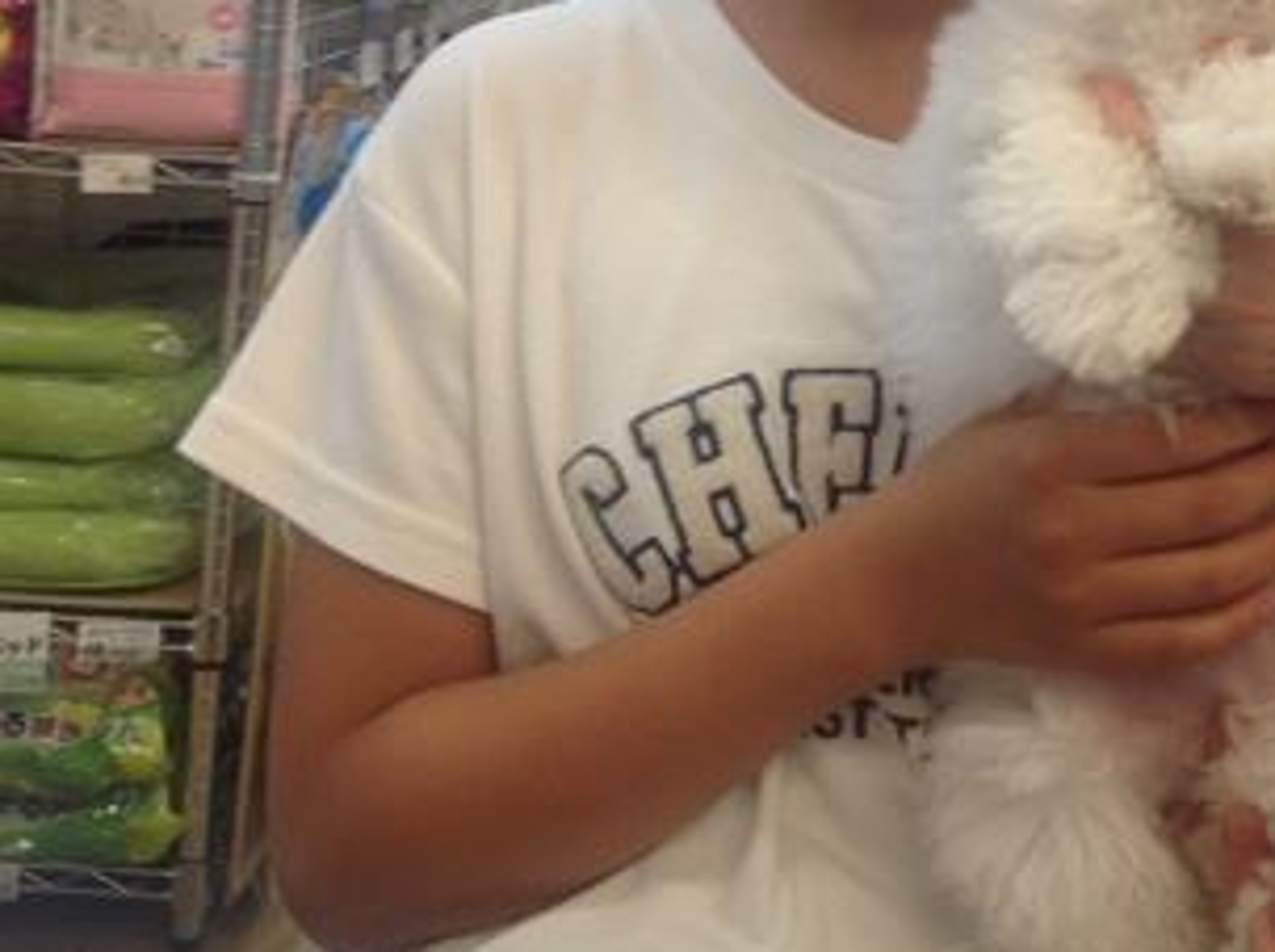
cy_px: 101
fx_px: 2537
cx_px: 1049
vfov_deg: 20.8
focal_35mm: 69
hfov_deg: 27.6
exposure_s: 1/60
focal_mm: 4.28
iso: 64
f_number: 2.4
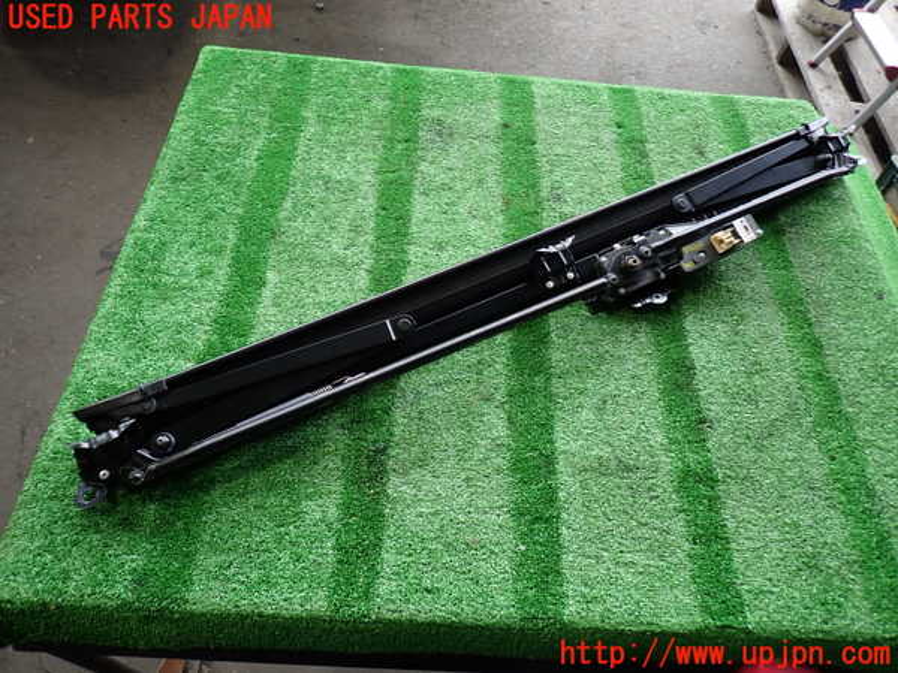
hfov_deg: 69.4
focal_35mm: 25
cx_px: 449
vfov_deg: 54.9
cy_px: 336
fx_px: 649
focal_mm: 4.5
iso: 160
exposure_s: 1/60
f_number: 2
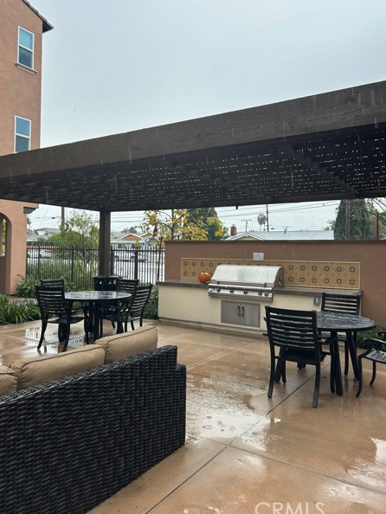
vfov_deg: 63.4
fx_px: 416
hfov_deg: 49.8
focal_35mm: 28
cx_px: 185
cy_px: 246
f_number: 1.5
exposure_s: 1/264
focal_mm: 5.7
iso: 40
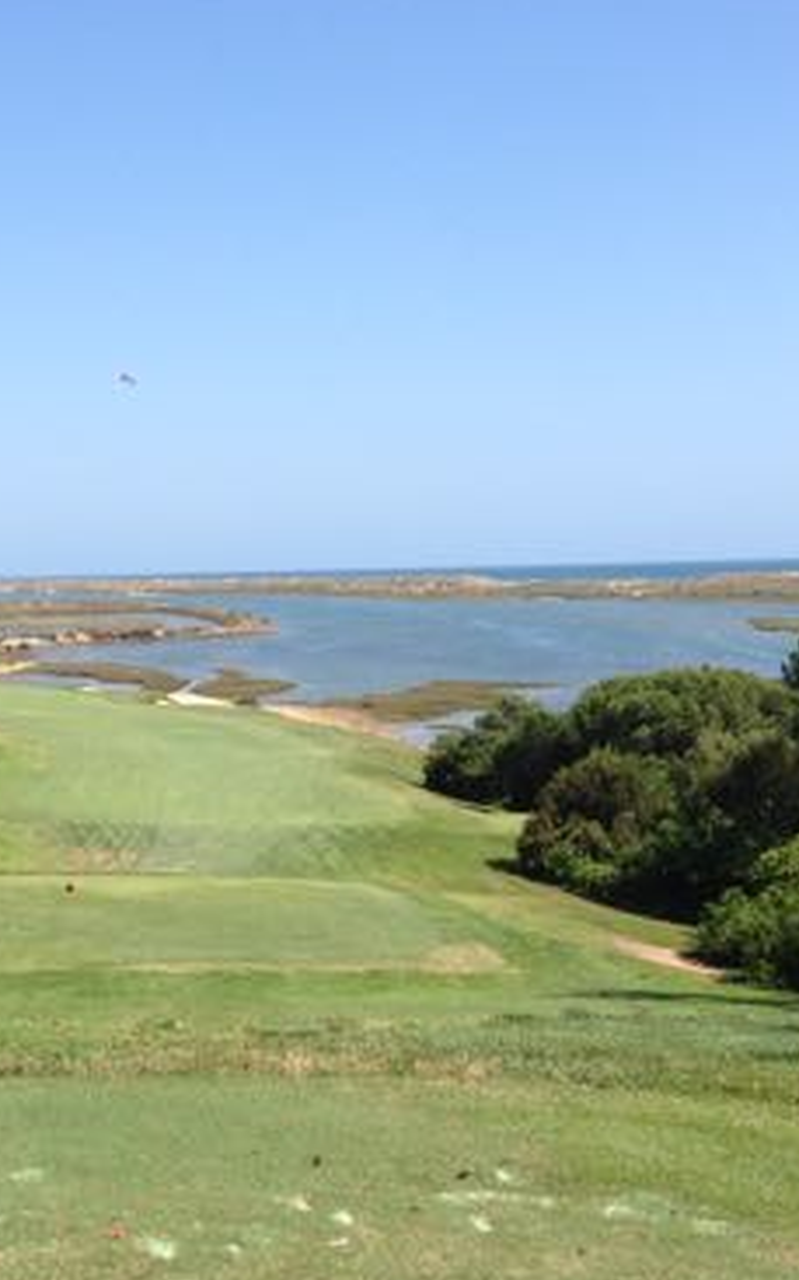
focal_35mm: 61
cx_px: 56
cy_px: 736
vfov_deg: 33.4
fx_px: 2128
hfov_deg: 20.8
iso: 50
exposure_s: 1/1466
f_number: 2.4
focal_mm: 4.12
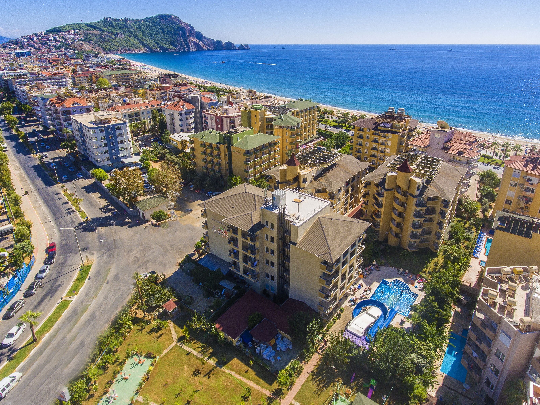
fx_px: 312
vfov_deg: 66.0
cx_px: 270
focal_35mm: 20
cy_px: 202
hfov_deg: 81.8
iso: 100
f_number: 2.8
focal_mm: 3.61
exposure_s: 1/950
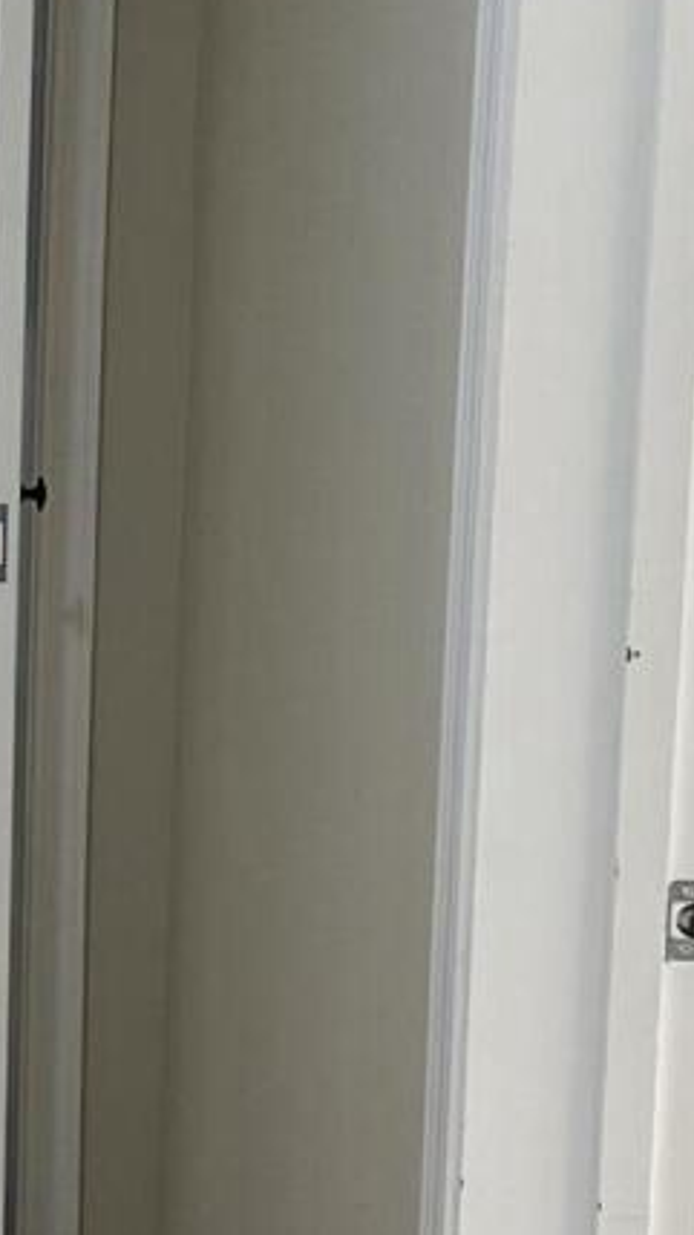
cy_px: 674
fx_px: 4323
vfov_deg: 16.3
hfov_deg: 8.8
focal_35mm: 132
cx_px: -596
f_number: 1.5
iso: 64
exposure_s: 1/120
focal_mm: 5.7
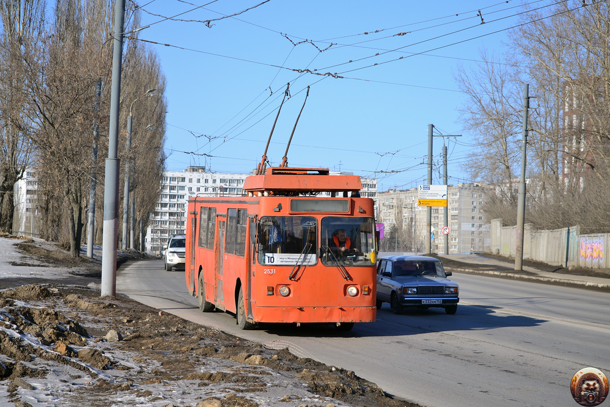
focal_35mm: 93
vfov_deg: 14.7
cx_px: 305
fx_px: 1576
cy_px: 204
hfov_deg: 21.9
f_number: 4.5
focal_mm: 62
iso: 100
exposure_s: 1/800
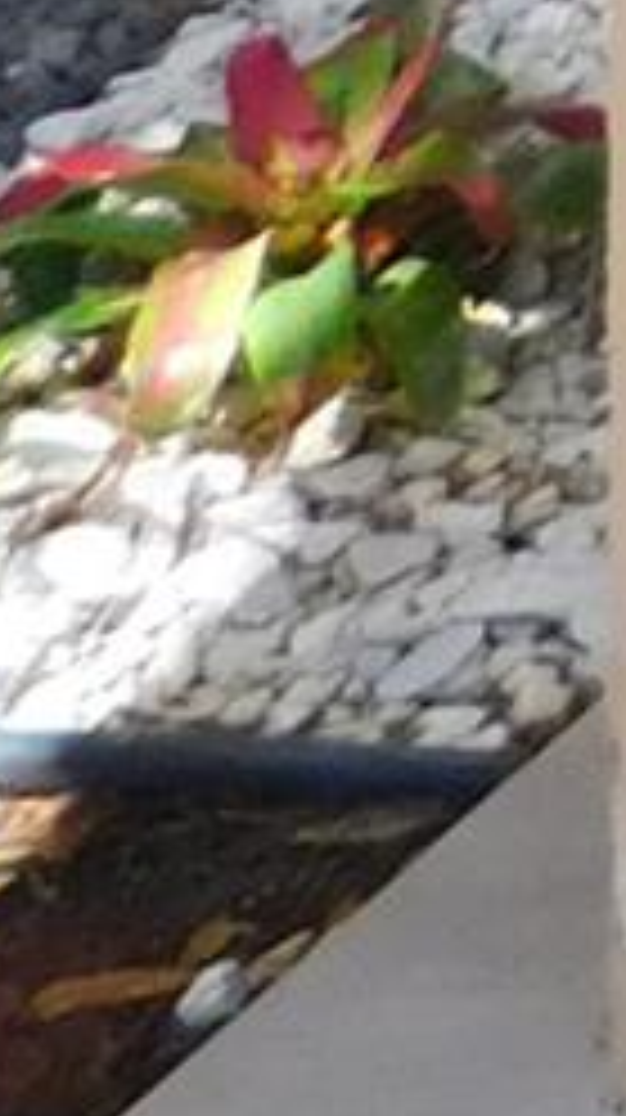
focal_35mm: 207
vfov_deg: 8.7
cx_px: 4116
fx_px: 6125
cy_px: -2214
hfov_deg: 4.2
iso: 125
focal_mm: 4
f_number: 3
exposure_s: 1/160
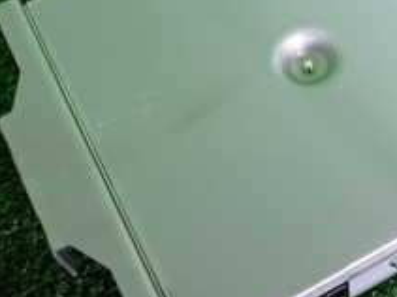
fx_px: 814
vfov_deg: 20.6
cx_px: 335
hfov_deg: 26.7
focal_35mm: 71
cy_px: 105
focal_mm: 4.5
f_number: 2
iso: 400
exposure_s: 1/30
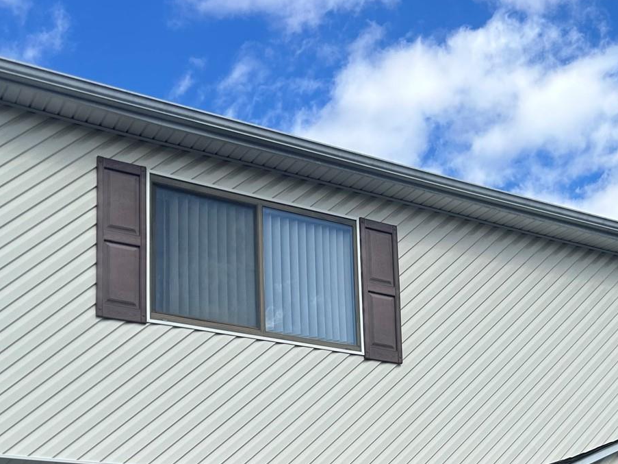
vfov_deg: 23.3
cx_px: 469
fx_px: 1053
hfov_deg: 32.1
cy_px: 509
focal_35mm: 59
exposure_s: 1/3460
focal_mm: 5.7
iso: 50
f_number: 1.5
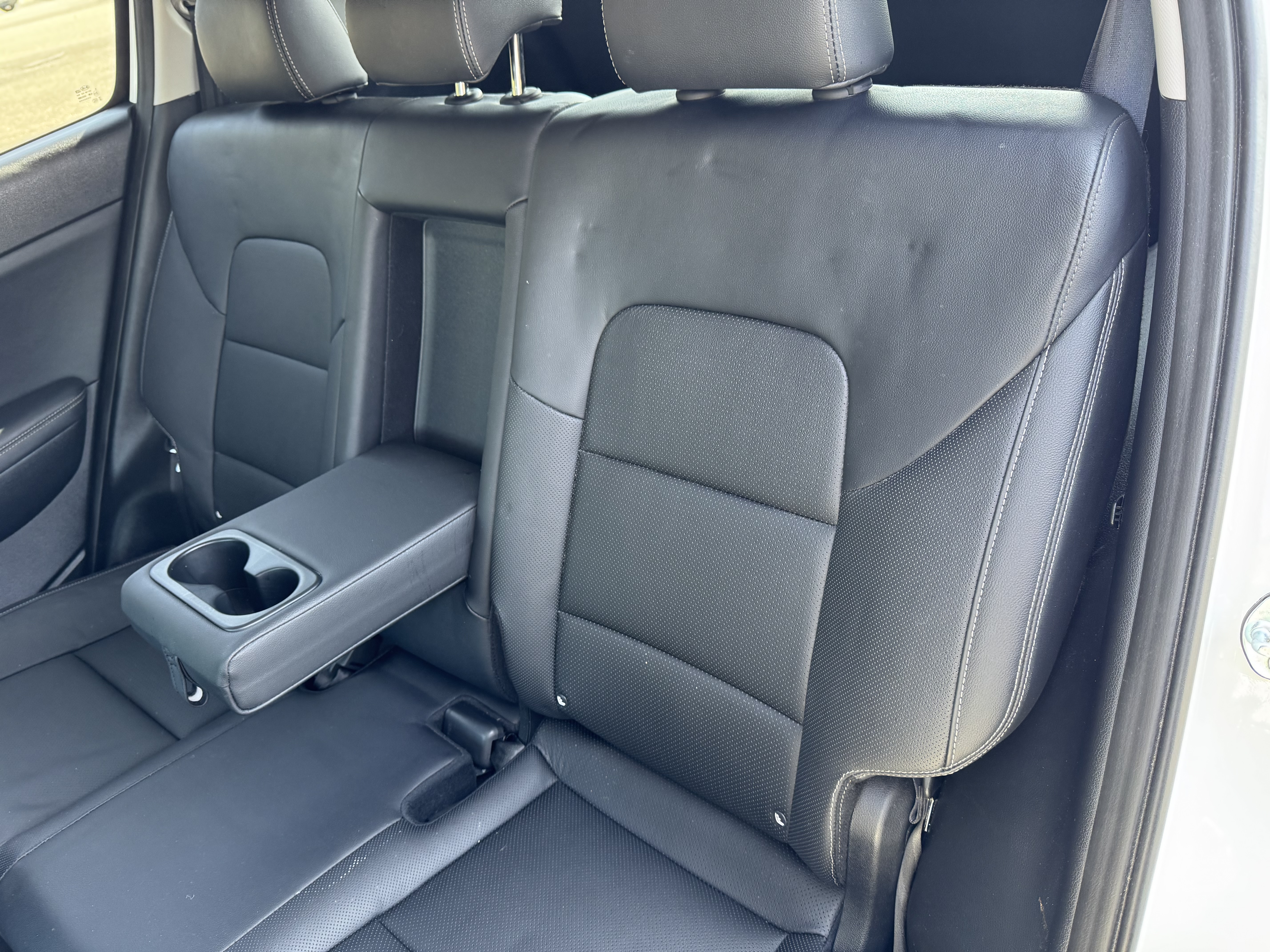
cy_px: 476
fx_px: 881
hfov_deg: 71.6
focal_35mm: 24
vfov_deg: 56.8
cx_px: 635
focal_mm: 6.76
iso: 200
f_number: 1.78
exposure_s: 1/106
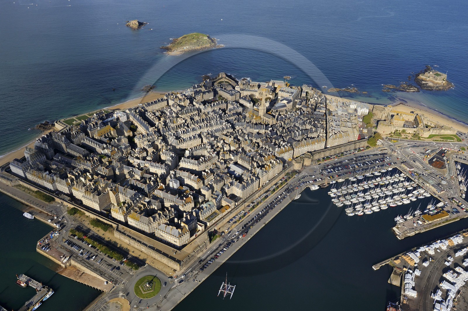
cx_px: 234
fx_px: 312
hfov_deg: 73.8
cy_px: 156
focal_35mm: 24
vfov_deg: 53.1
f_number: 9
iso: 400
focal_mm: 24
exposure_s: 1/1000
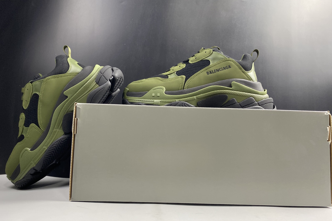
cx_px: 164
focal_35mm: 28
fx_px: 258
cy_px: 124
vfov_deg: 46.3
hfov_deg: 65.5
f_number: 1.8
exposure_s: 1/100
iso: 125
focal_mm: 4.25
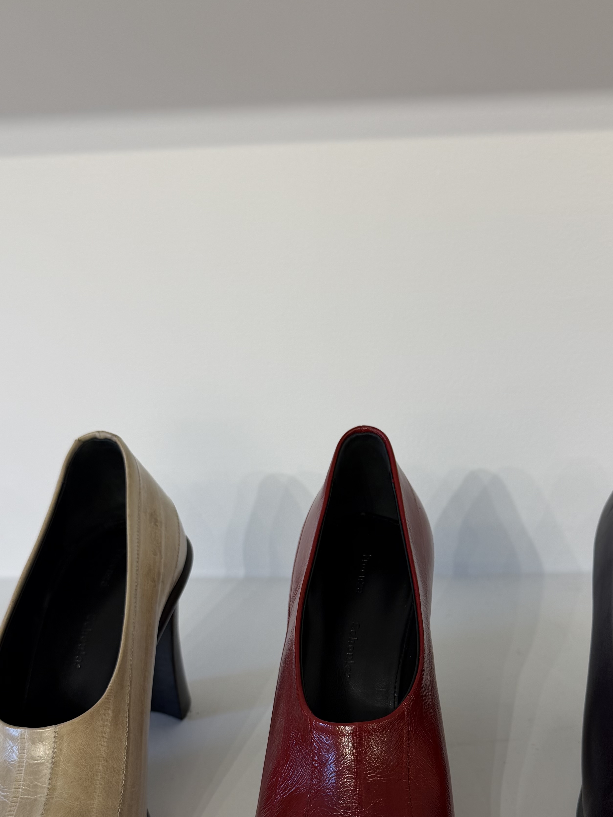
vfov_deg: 44.7
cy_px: 584
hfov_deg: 35.0
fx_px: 968
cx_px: 360
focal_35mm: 41
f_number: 1.78
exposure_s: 1/120
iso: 125
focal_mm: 6.76
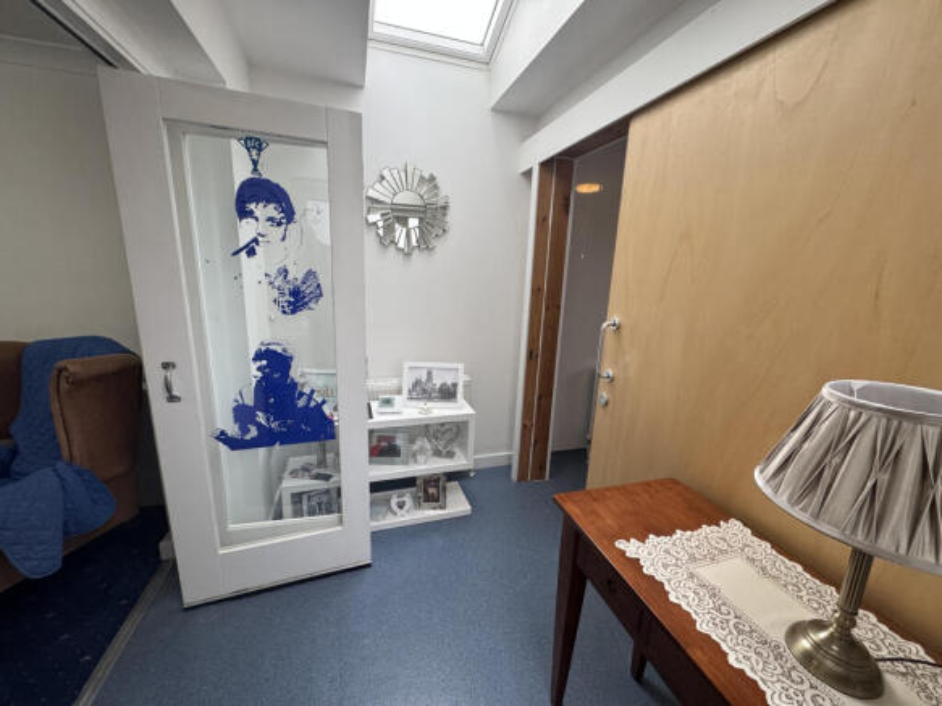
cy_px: 353
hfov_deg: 102.1
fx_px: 381
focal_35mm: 14
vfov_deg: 85.7
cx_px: 471
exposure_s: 1/100
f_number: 2.2
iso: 250
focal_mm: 2.22
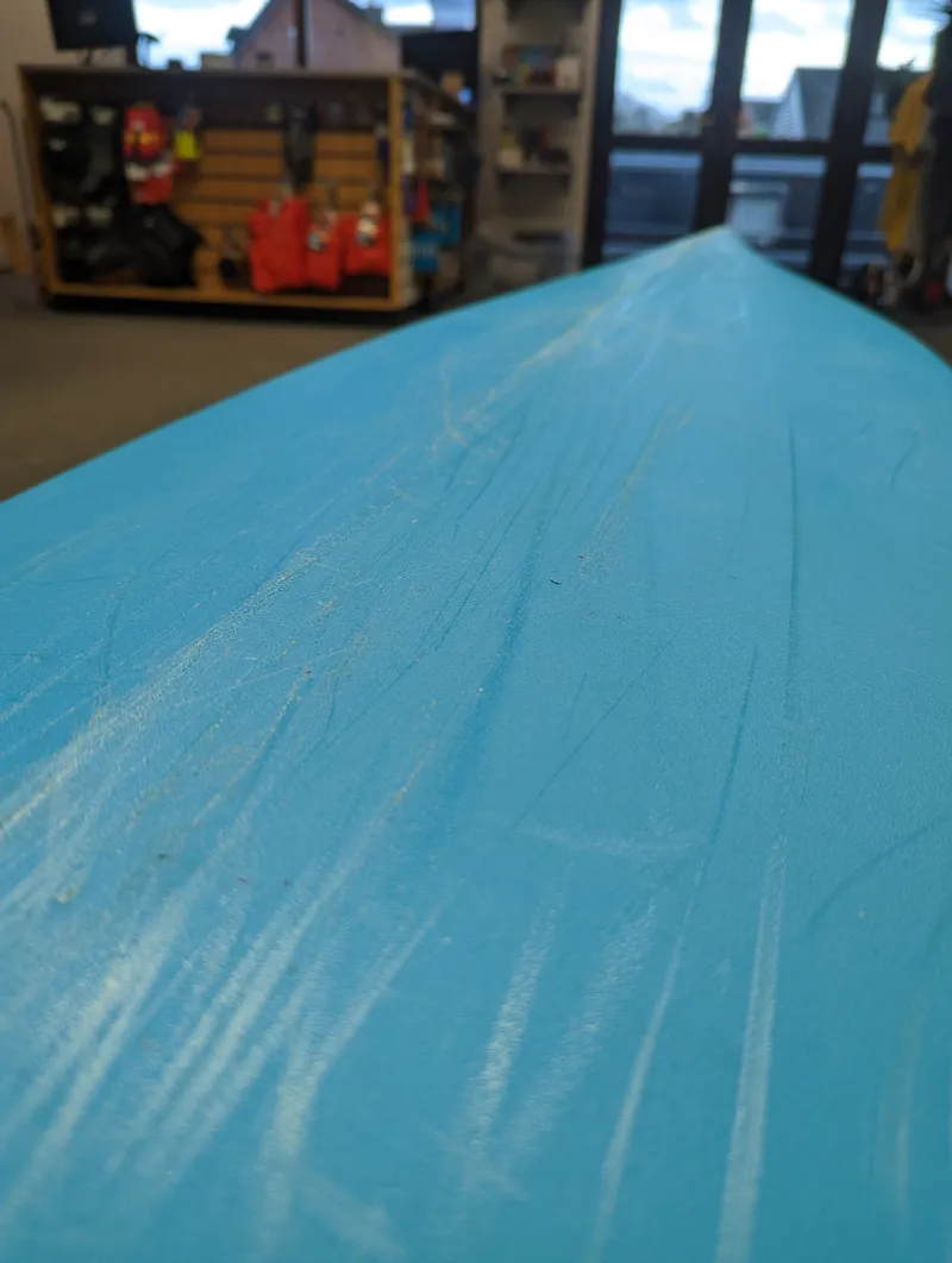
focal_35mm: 24
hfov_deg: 57.0
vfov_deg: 71.5
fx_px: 878
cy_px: 632
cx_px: 476
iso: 26
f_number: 1.85
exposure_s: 1/33.3
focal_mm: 6.81
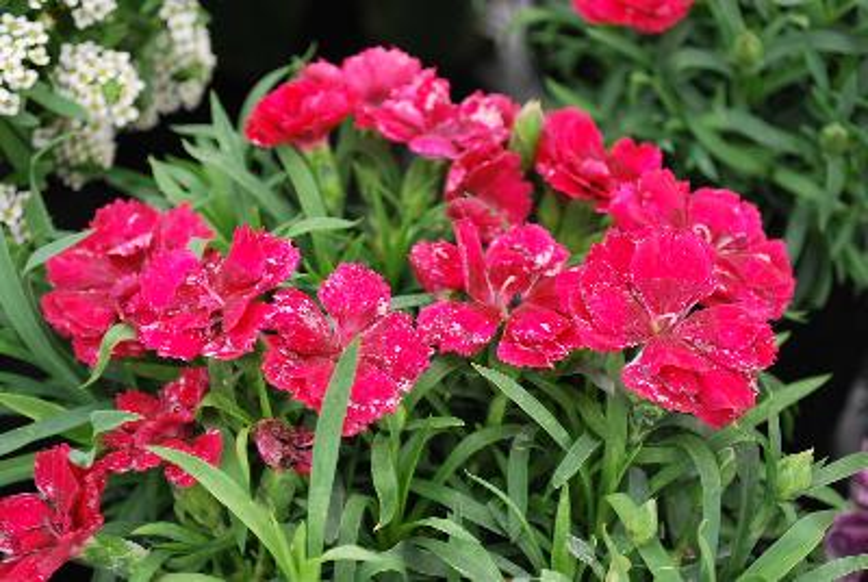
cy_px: 291
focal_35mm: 66
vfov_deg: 20.7
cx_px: 434
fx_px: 1594
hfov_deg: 30.5
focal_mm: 44
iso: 200
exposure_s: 1/30
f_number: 5.3
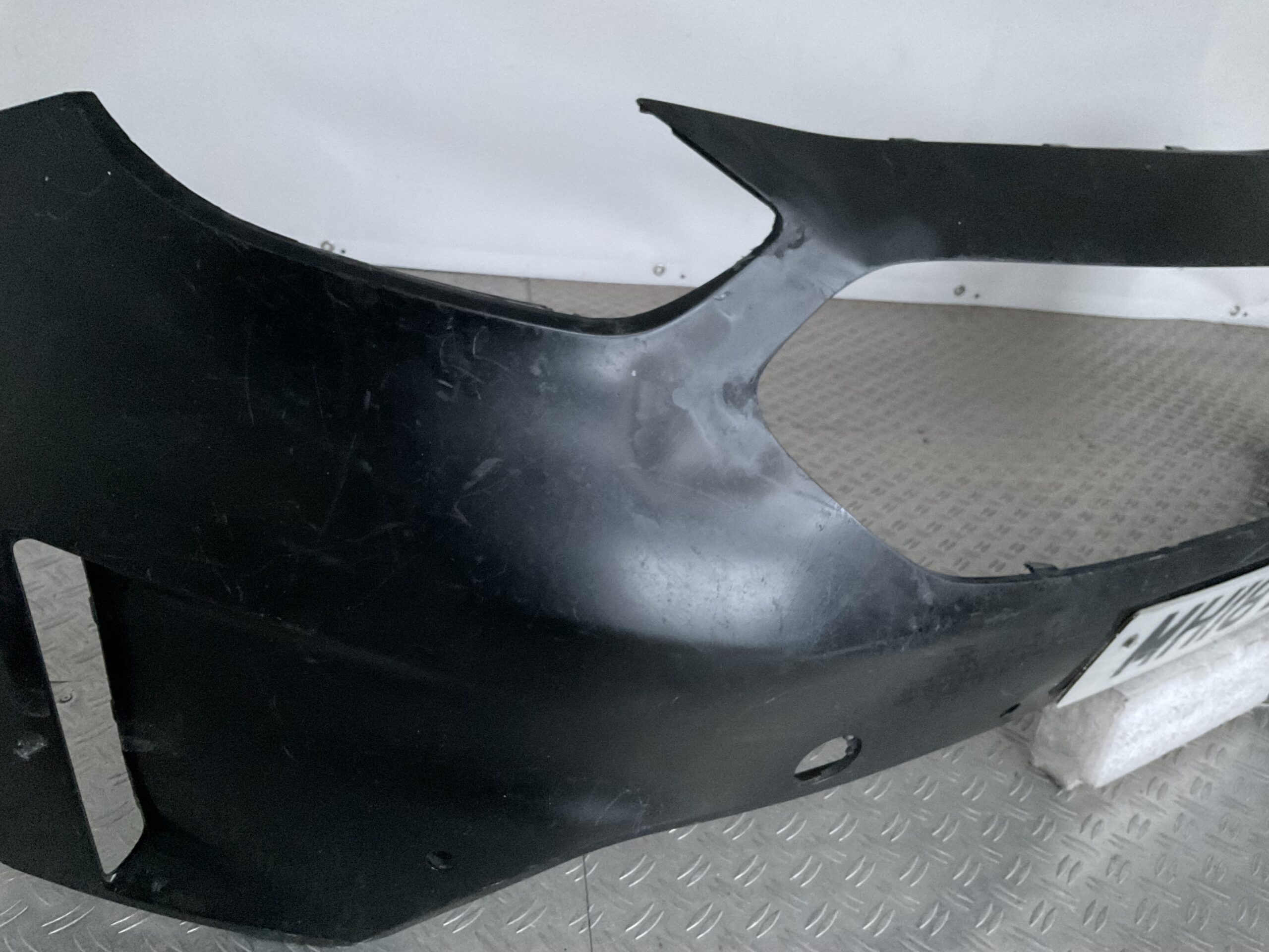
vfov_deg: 48.2
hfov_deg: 61.7
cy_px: 476
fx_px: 1063
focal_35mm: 29
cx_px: 634
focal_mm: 3
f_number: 1.8
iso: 500
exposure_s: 1/25
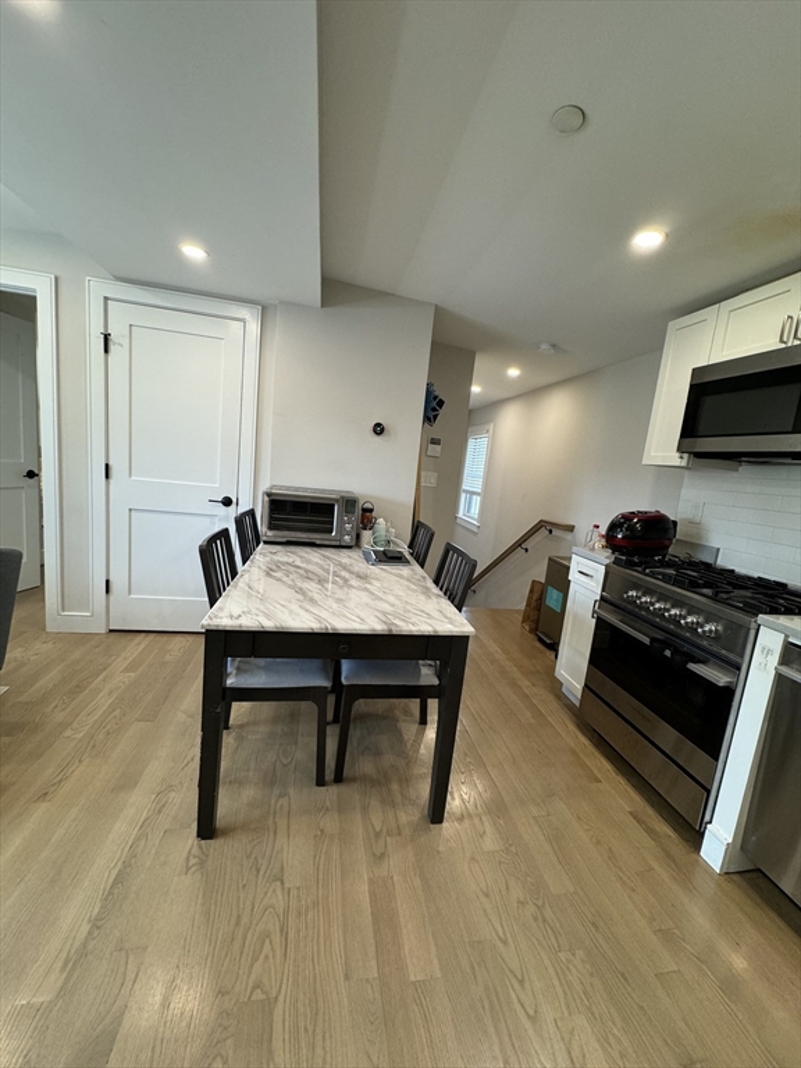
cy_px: 534
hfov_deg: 85.7
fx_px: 432
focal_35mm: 14
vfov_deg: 102.1
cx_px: 400
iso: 200
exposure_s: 1/120
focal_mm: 2.22
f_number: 2.2
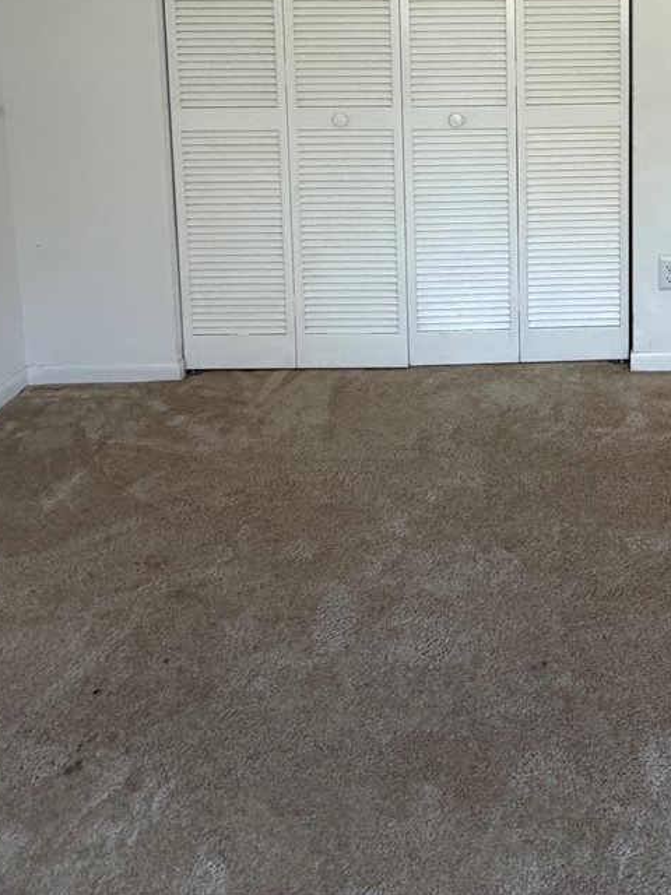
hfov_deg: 38.3
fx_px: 905
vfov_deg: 46.5
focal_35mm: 35
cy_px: 59
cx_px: 584
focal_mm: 2.22
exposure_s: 1/121
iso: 200
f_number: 2.2
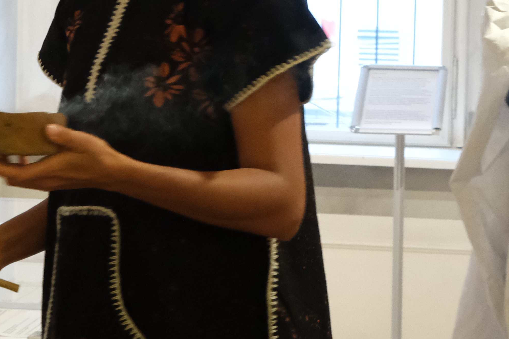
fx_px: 1951
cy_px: -29
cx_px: 349
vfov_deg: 9.8
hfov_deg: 14.8
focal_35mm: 138
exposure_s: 1/60
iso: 5000
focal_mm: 29.2
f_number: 6.4
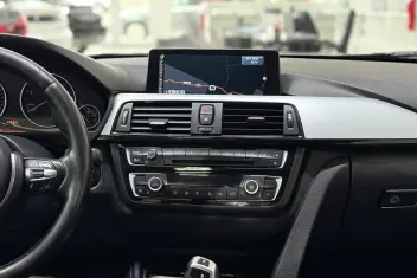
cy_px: 150
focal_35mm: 51
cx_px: 208
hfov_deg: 38.9
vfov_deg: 26.5
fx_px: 591
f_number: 1.78
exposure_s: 1/25
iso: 640
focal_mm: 6.76
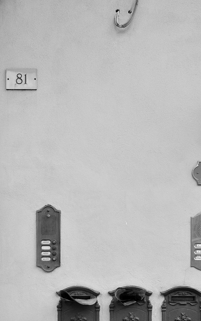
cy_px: 226
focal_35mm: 69
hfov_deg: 18.8
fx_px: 605
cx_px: 133
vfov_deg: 29.5
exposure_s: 1/400
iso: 320
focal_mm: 32
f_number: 5.6
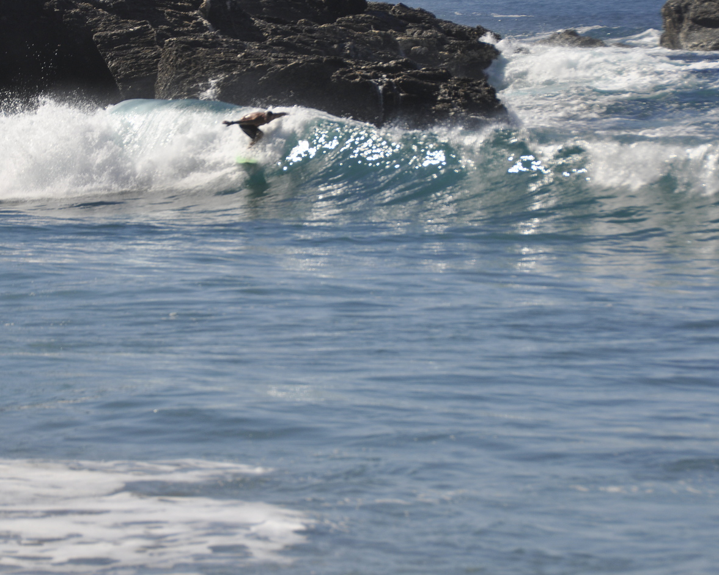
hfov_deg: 6.7
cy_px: 273
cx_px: 273
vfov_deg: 5.4
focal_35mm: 287
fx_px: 6108
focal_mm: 150
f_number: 8
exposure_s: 1/1250
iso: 220
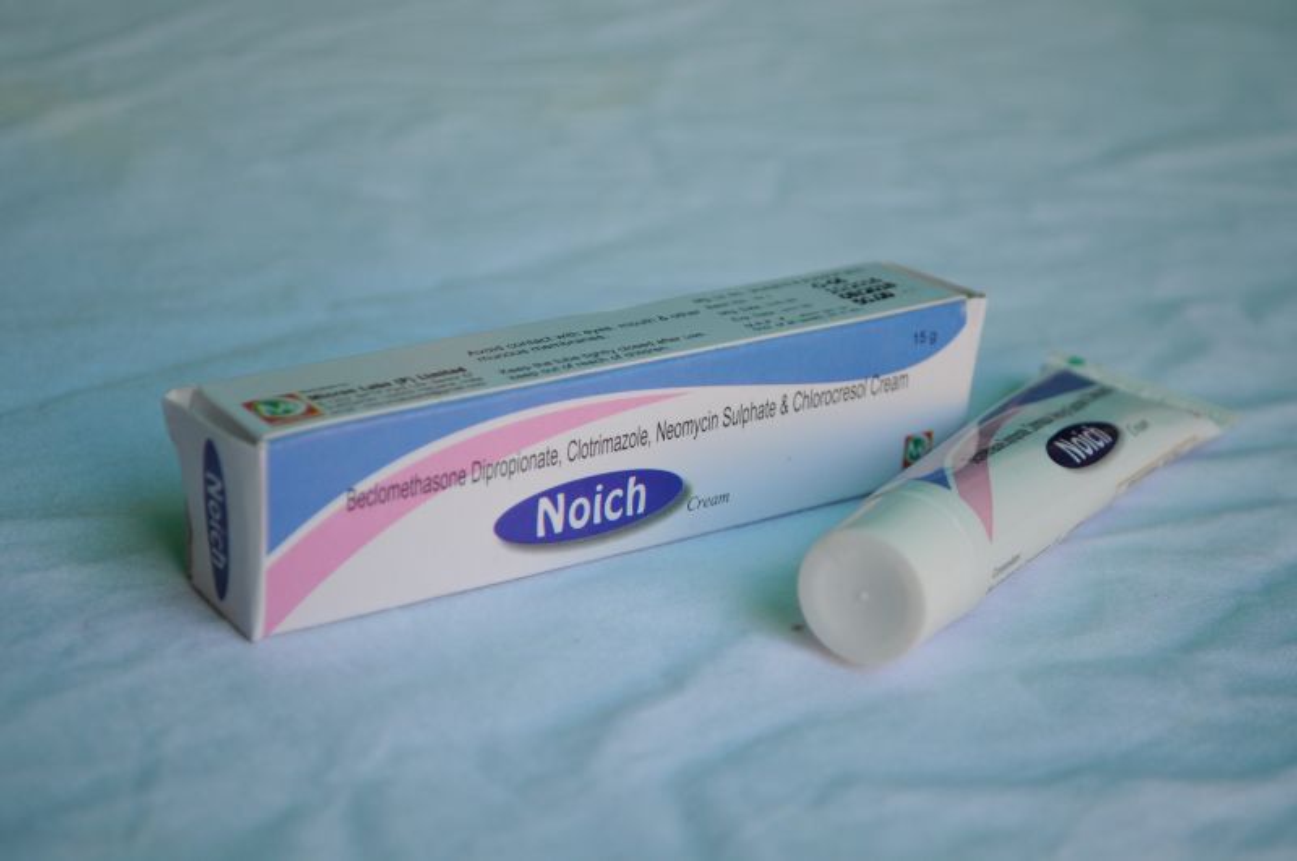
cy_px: 430
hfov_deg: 28.1
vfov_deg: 18.9
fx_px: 2590
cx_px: 648
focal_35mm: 72
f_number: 5.6
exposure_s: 1/250
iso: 400
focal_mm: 48
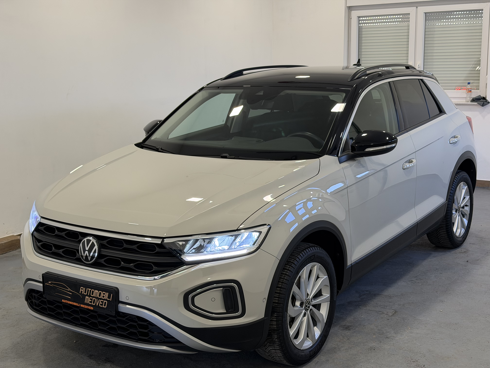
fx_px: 679
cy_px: 184
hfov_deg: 39.7
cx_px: 245
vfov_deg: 30.3
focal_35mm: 48
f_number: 1.78
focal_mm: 6.76
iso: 64
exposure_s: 1/50
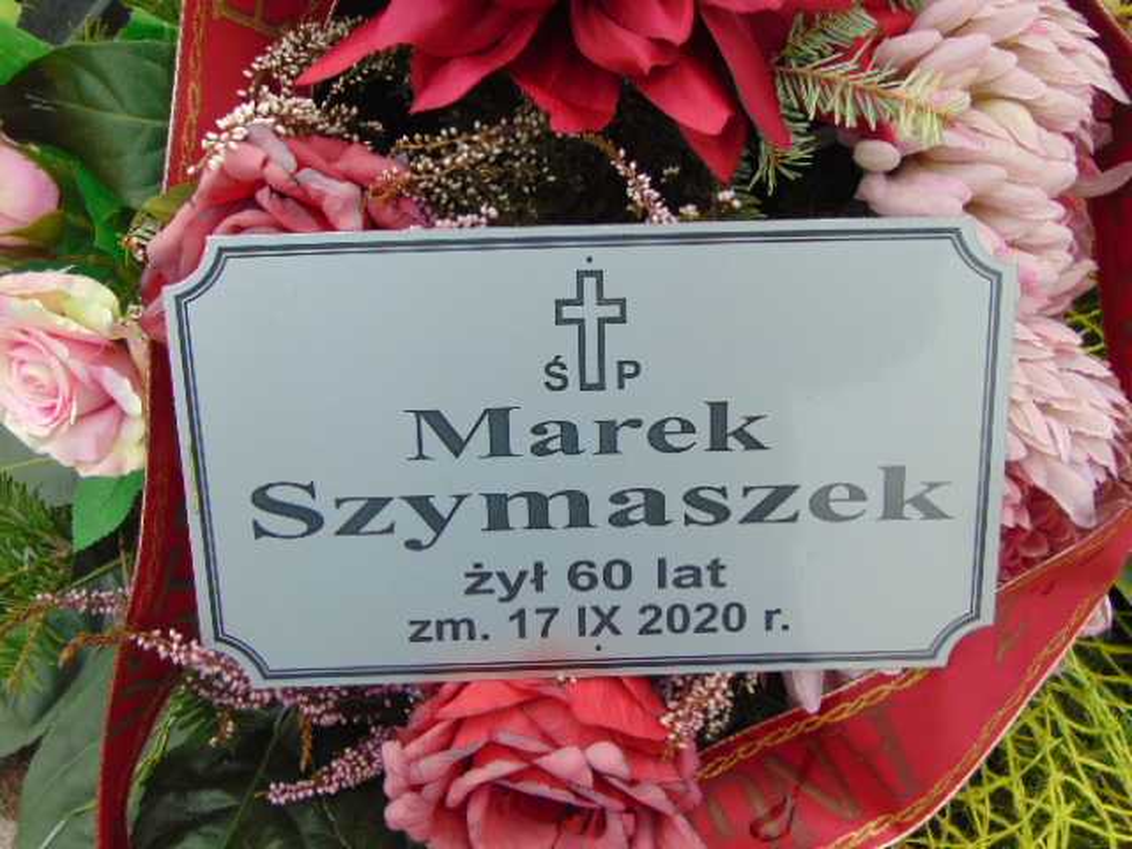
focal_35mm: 42
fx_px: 1373
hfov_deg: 44.8
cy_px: 424
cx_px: 566
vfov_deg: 34.3
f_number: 3.3
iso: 80
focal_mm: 7.6
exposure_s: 1/160
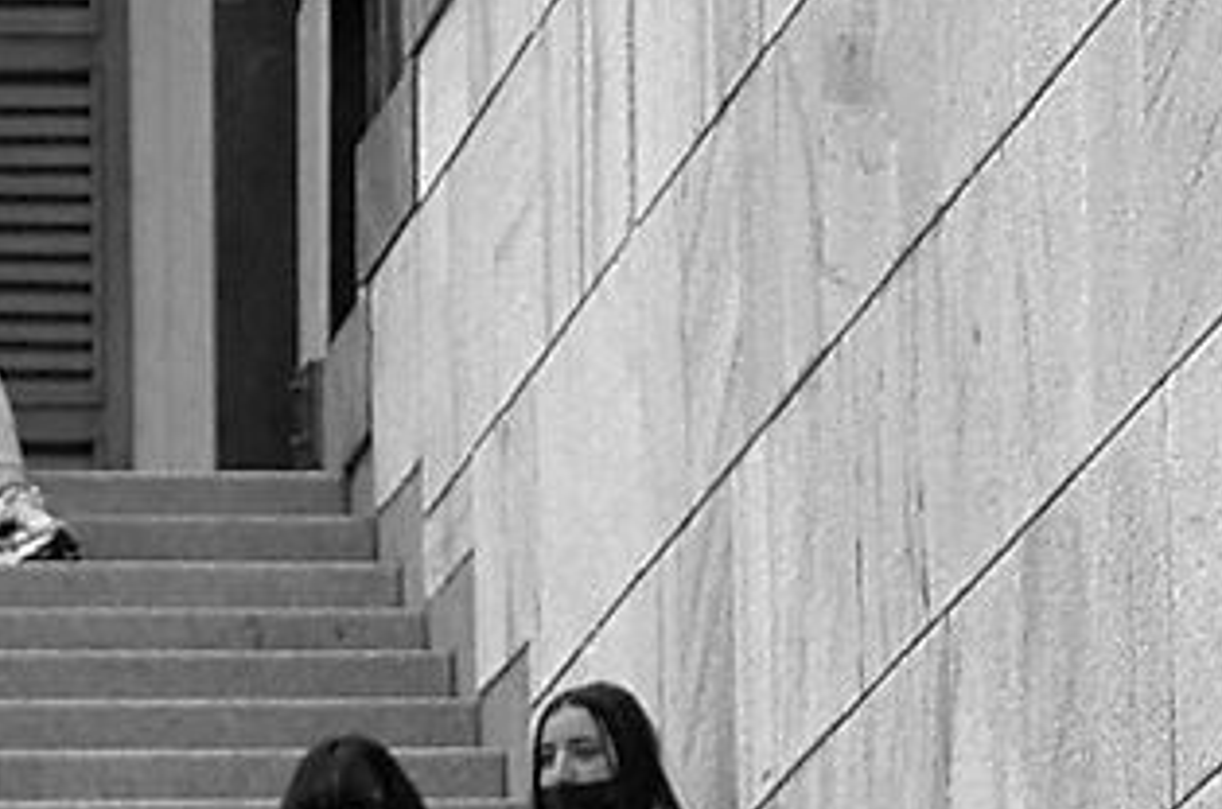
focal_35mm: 535
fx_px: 18123
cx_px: -720
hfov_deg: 3.8
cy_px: 2396
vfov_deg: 2.5
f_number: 6.4
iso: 400
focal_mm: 46
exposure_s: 1/400
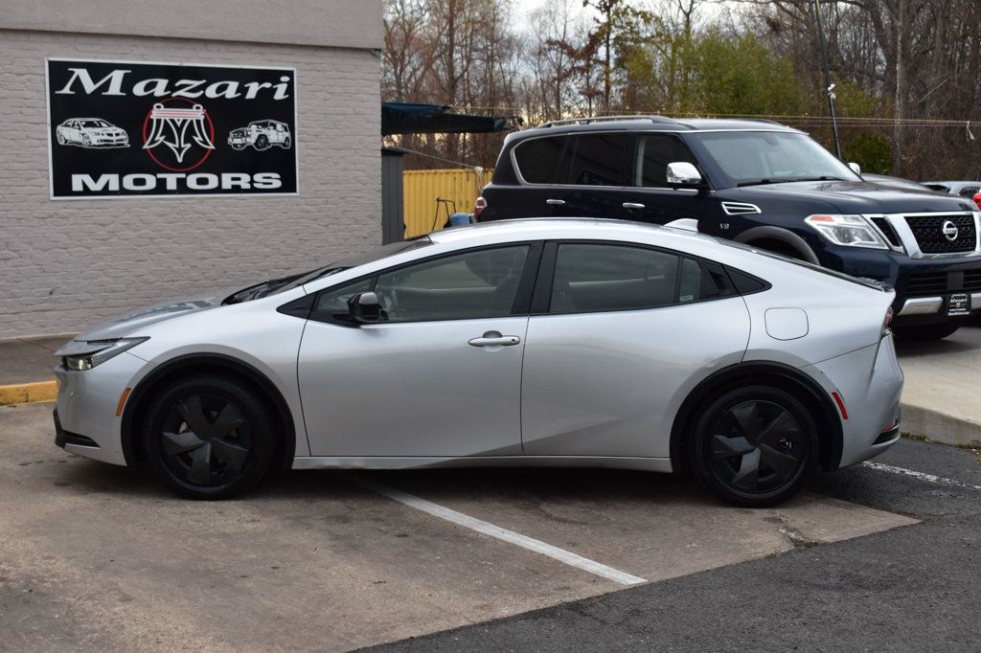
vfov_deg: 26.5
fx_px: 1389
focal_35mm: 51
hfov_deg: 38.9
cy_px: 326
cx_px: 490
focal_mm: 34
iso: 400
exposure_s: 1/40
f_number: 7.1
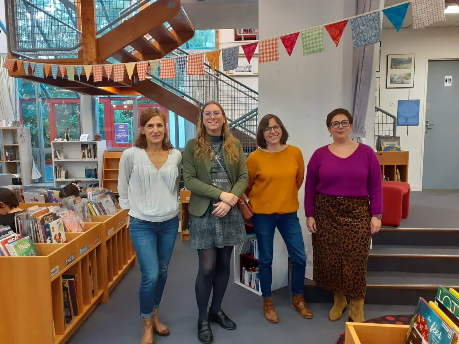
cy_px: 172
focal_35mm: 27
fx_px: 358
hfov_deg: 65.3
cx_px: 230
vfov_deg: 51.4
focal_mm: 3.6
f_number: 1.9
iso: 250
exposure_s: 1/50
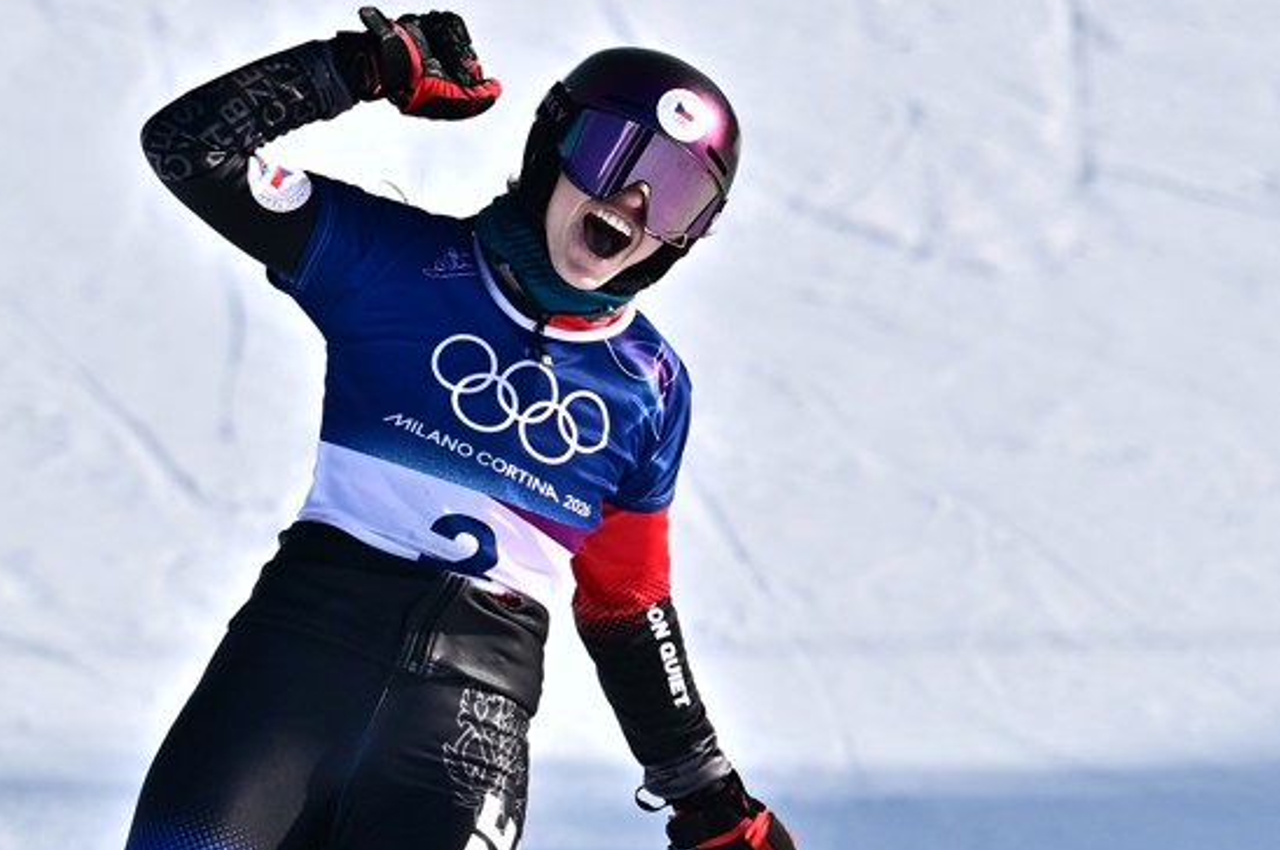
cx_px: 533
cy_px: 499
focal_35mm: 252
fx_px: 8949
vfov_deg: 5.4
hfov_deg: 8.2
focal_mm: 200
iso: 160
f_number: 3.5
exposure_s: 1/4000
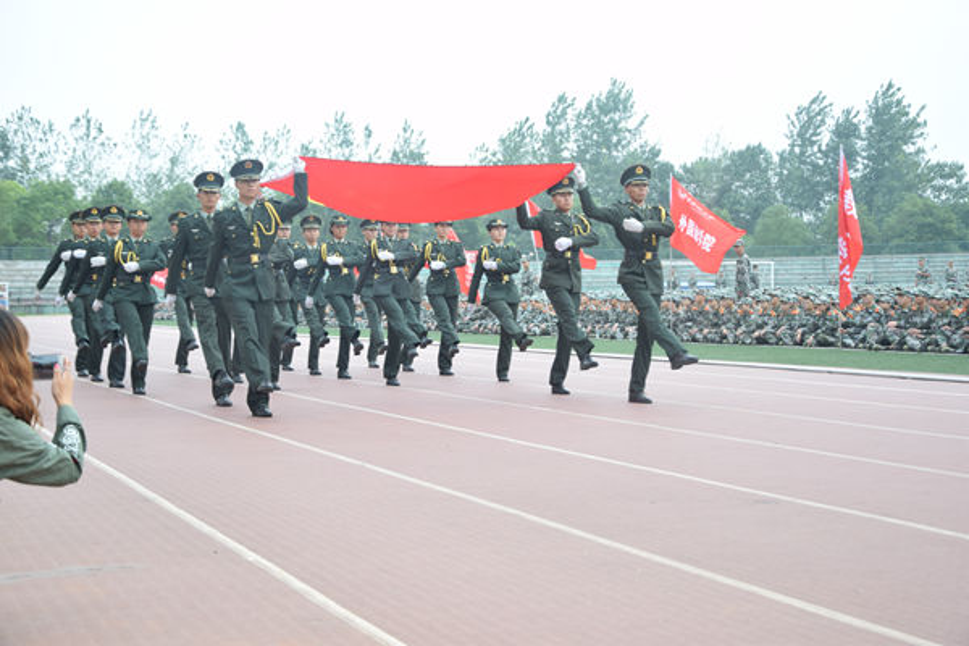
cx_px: 484
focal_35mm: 63
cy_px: 323
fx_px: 1696
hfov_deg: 31.9
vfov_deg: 21.6
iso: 400
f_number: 4.8
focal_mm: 42
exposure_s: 1/160
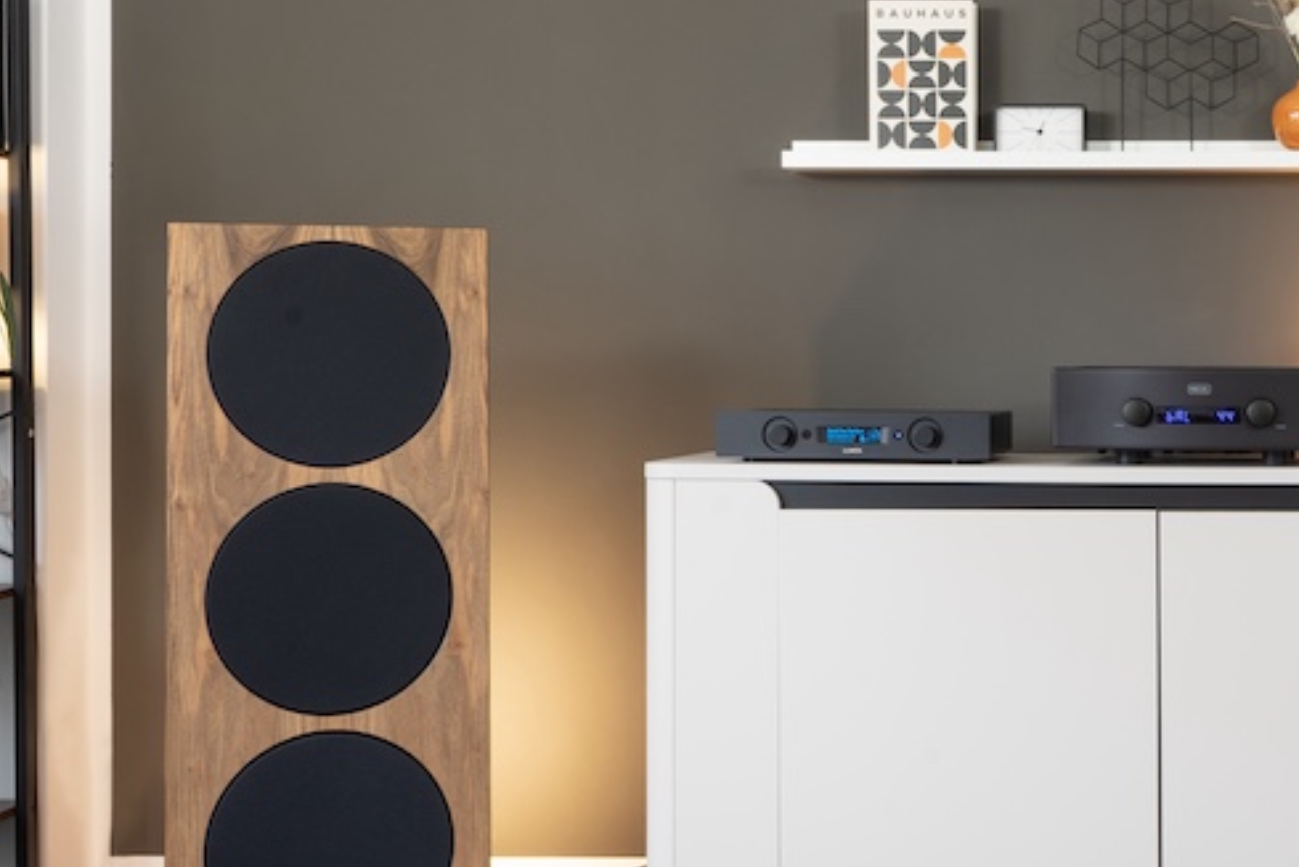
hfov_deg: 27.6
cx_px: 1288
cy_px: 354
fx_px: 2490
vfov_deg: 19.7
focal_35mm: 69
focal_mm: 33
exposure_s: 1/1.25
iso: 125
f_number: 13
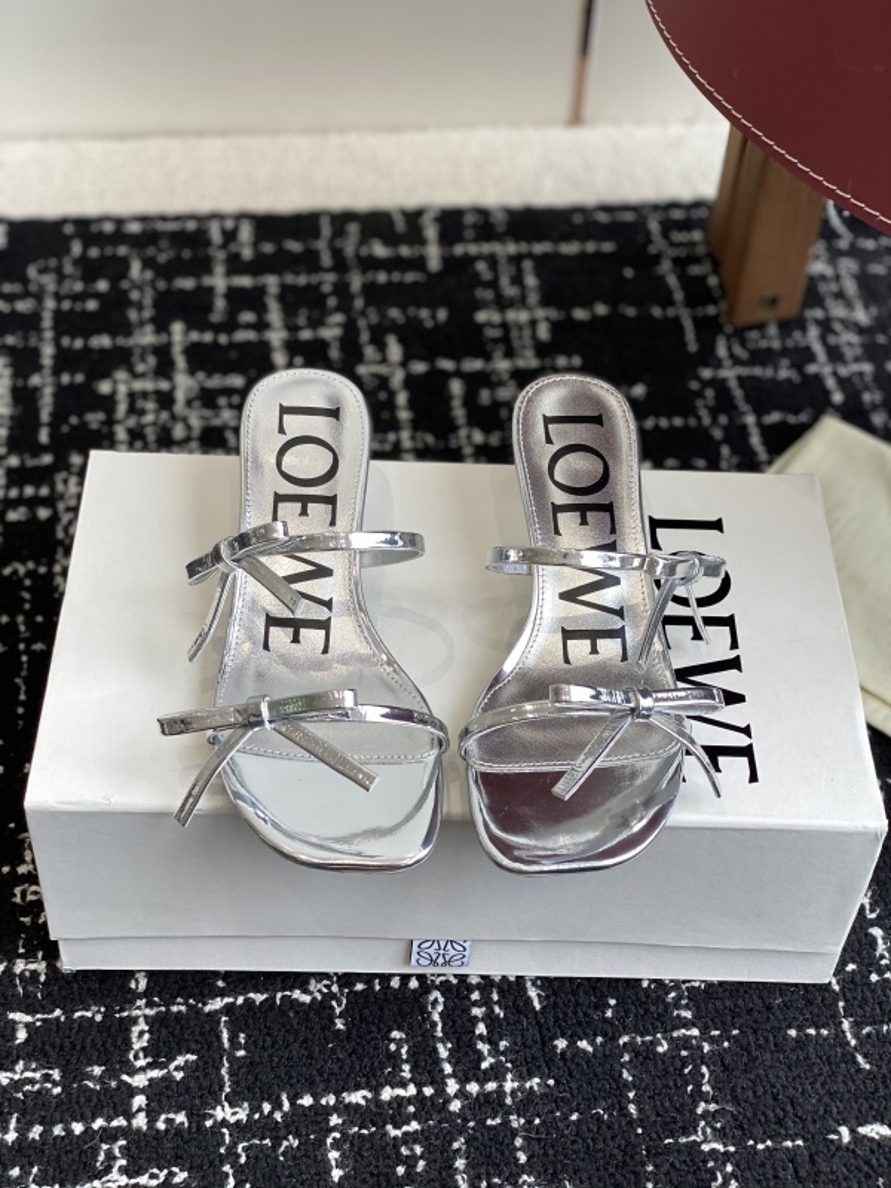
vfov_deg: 36.8
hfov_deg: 28.0
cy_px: 594
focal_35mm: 52
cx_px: 446
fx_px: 1785
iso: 20
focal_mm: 6
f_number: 2
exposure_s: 1/122
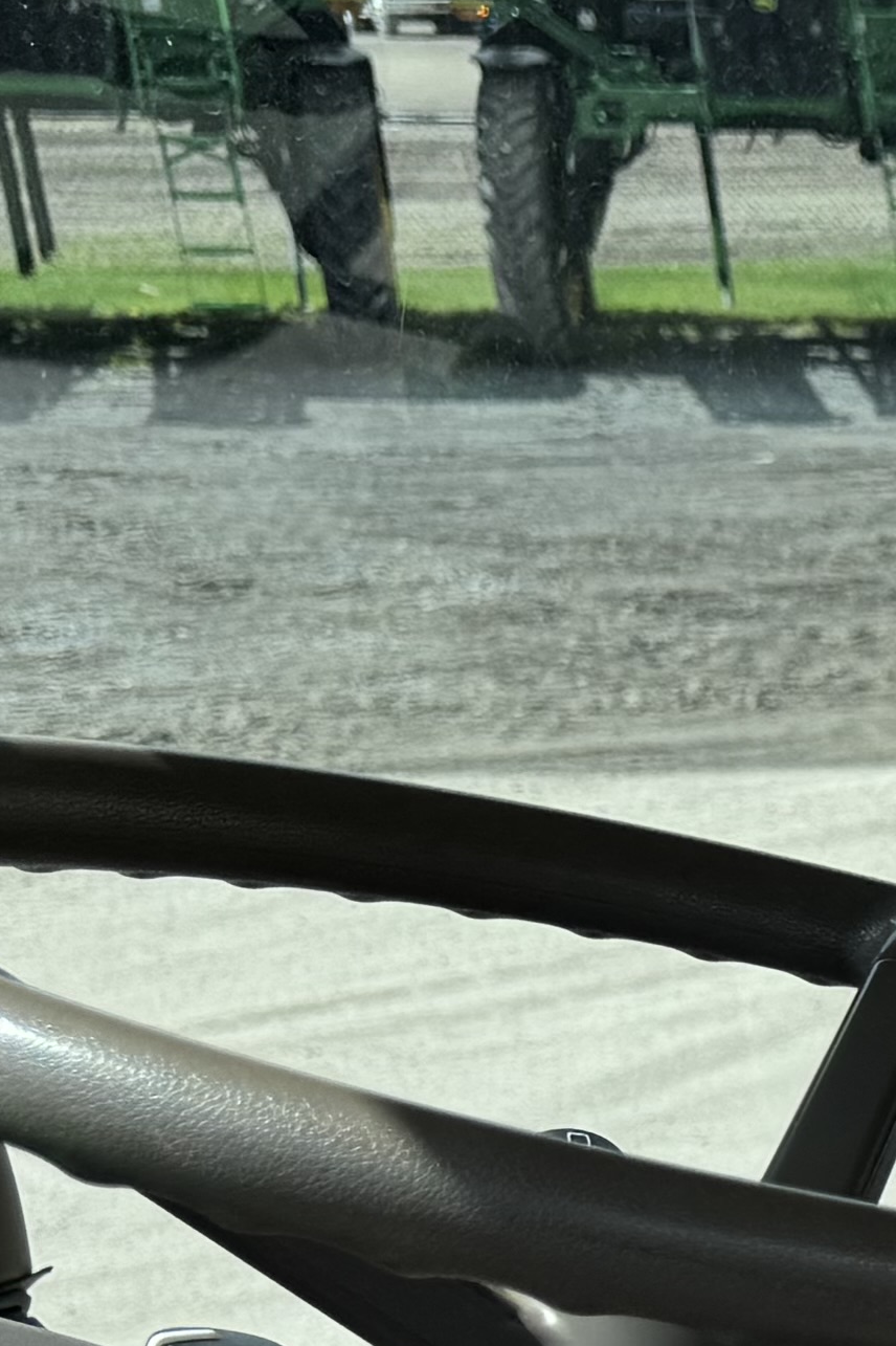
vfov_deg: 17.3
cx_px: 2512
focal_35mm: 111
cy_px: 1772
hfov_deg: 9.9
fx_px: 4146
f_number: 1.78
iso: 80
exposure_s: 1/2604
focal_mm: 6.76
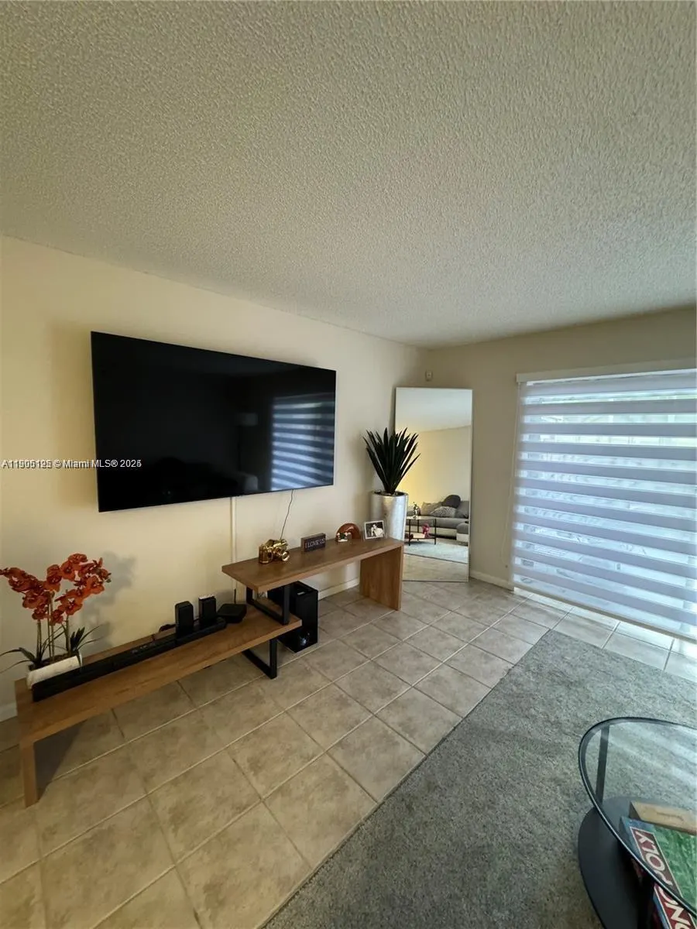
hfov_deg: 85.7
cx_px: 348
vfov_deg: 102.1
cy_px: 464
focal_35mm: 14
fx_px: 376
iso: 800
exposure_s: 1/40
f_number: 2.2
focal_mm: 2.22
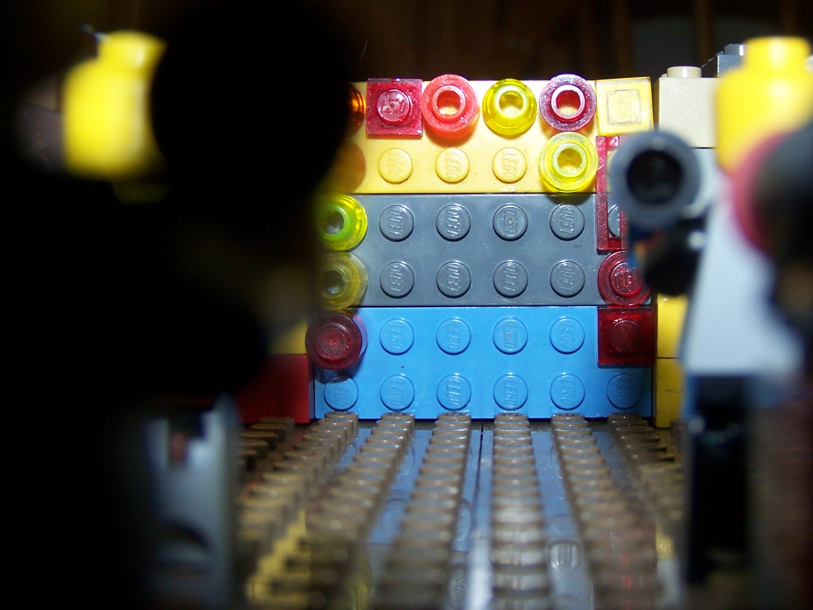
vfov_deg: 22.6
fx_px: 1527
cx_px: 467
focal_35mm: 65
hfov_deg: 29.8
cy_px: 246
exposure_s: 1/60
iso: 80
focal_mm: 8
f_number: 3
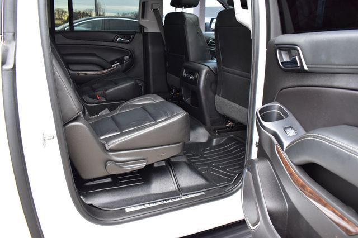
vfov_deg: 47.9
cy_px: 119
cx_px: 179
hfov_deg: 67.4
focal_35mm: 27
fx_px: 268
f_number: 6.3
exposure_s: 1/15
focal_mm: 18
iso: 400
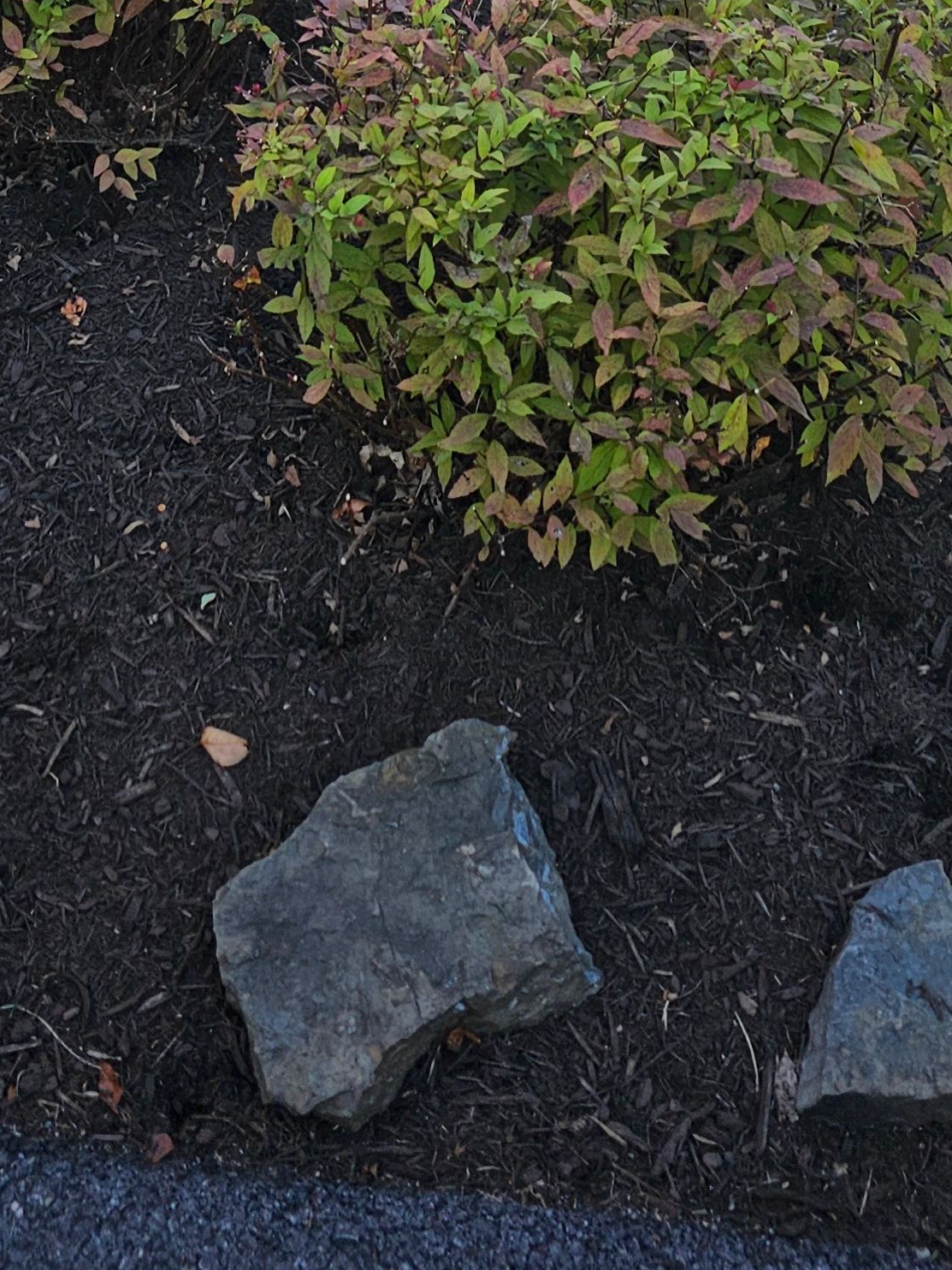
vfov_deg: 26.5
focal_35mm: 62
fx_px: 2273
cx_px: 459
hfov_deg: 23.6
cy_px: -372
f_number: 1.7
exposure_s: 1/184
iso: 10
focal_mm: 6.3
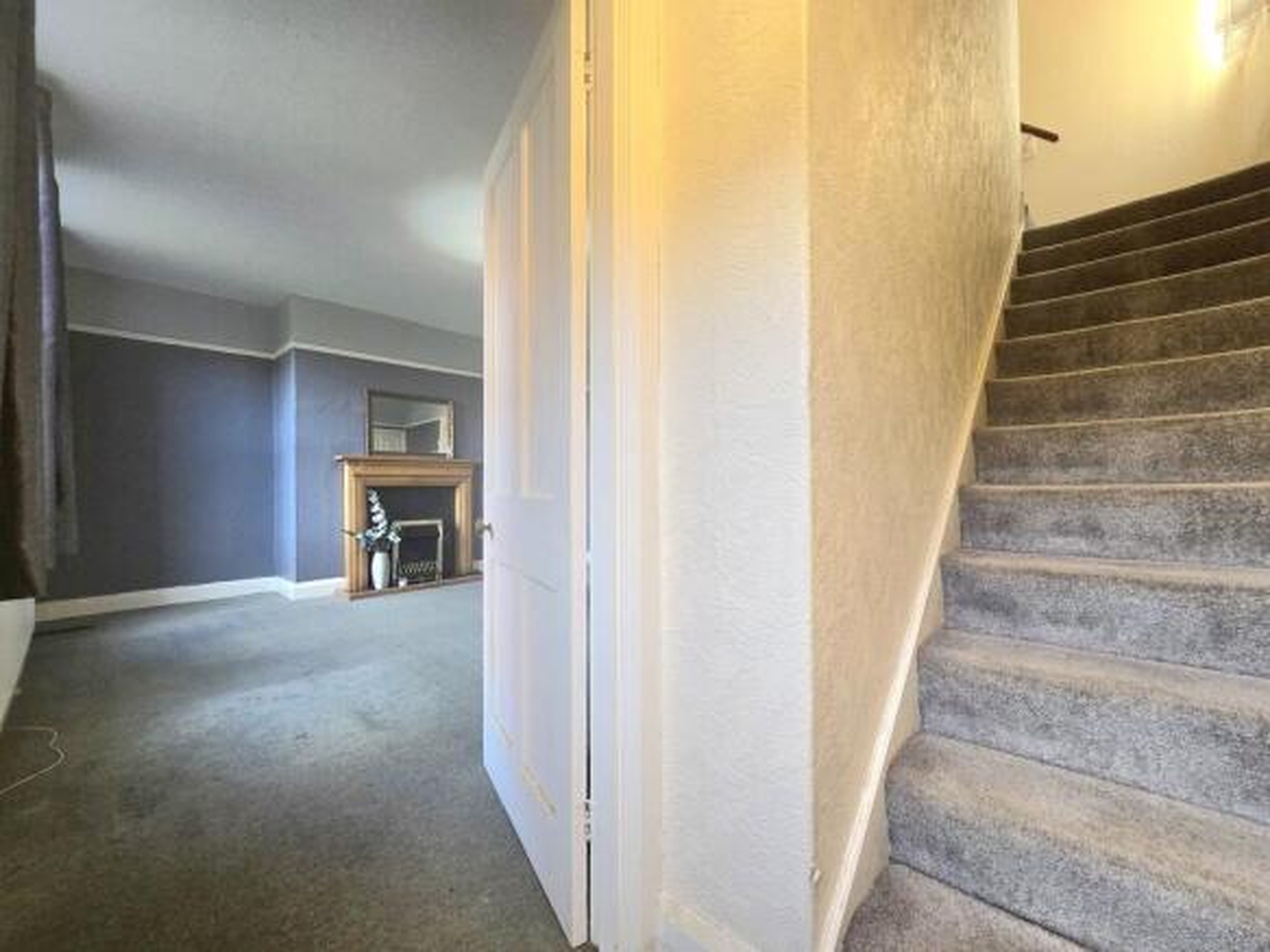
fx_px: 477
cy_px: 476
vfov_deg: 89.9
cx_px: 635
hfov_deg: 106.2
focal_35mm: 13
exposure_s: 1/101
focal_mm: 2.2
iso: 320
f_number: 2.2
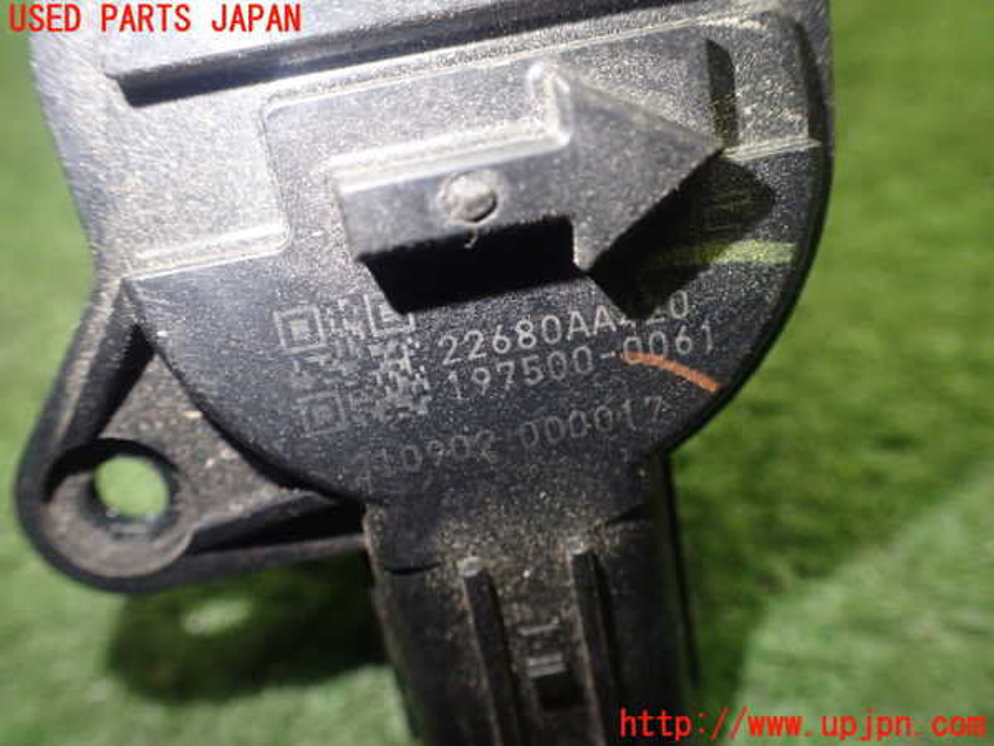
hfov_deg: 60.0
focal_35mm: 30
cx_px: 497
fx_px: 861
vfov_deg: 46.8
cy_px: 373
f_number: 2.3
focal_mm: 5.4
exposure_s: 1/125
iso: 640
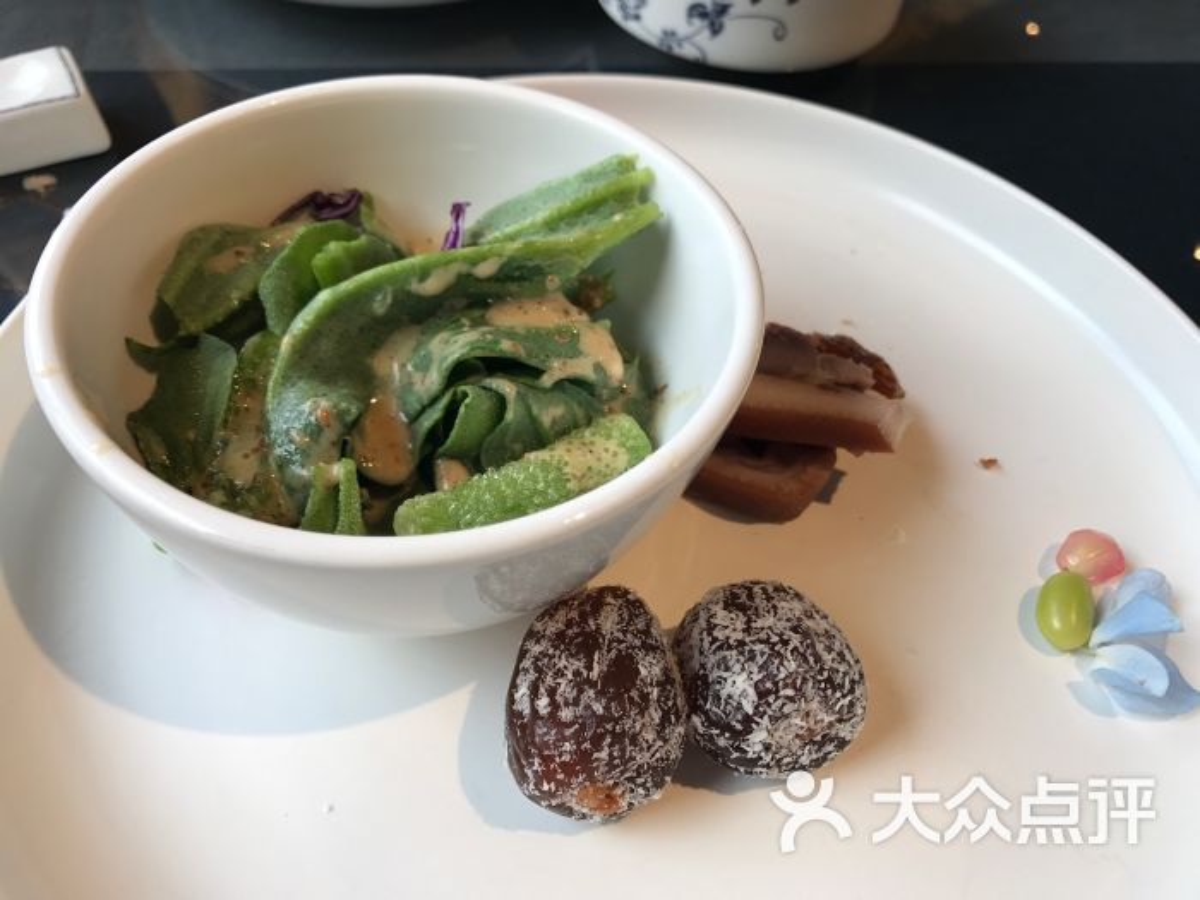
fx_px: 971
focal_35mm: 28
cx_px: 600
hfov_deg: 63.4
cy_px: 450
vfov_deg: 49.7
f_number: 1.8
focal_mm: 3.99
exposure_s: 1/138
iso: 20
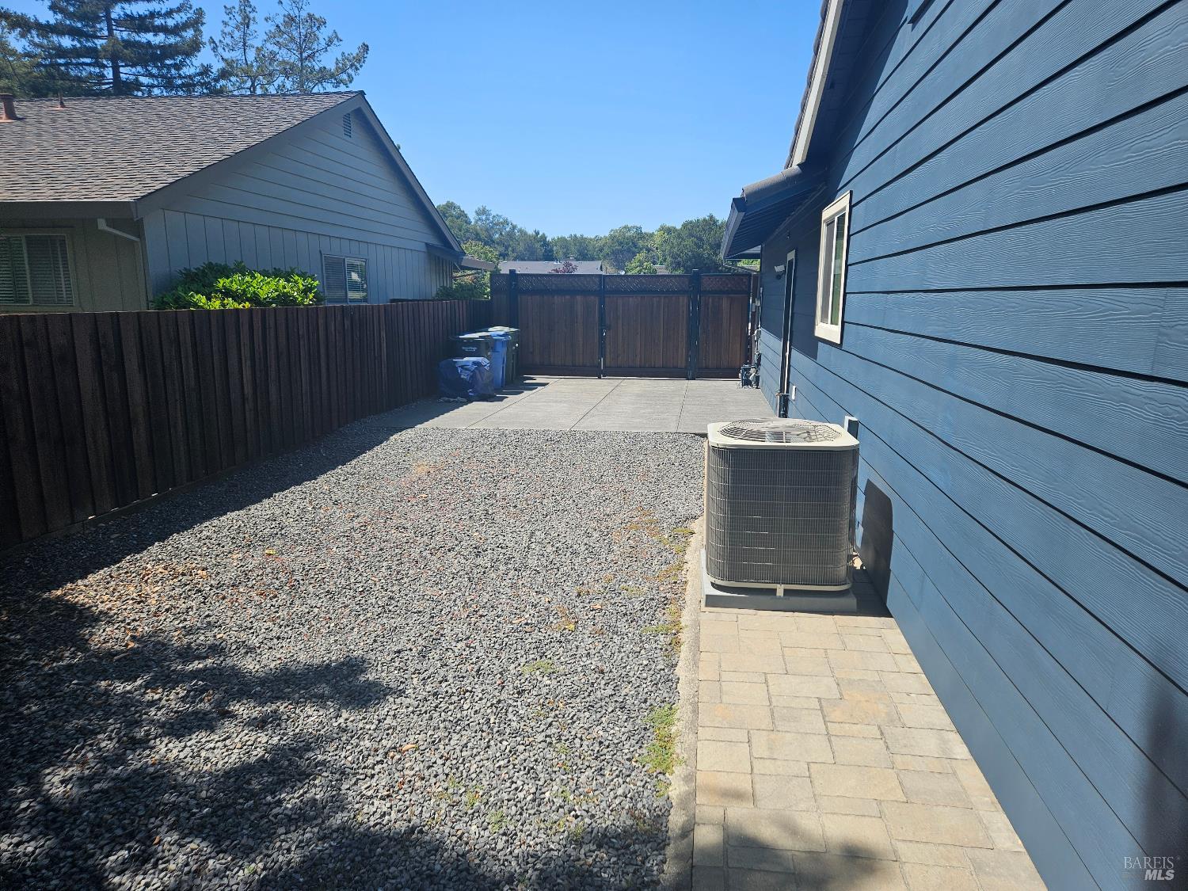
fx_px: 789
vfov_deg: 58.9
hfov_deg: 73.9
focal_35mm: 23
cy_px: 446
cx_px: 594
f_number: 1.8
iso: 25
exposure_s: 1/1160
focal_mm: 5.4
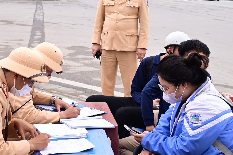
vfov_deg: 19.2
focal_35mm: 71
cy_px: 62
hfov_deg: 28.5
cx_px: 119
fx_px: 459
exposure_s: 1/200
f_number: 3.8
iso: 800
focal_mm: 24
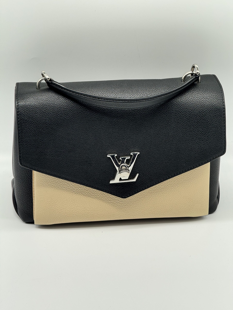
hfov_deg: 12.3
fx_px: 1077
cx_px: 116
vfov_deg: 16.4
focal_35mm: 120
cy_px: 155
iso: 50
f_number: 2.8
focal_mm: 15.66
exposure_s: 1/108
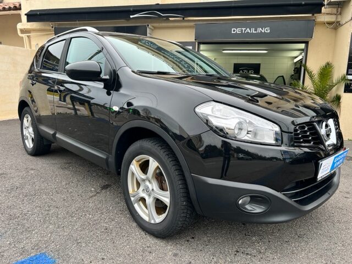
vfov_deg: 53.1
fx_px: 264
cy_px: 132
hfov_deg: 67.3
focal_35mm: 26
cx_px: 176
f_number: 1.5
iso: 40
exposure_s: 1/263
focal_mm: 5.7
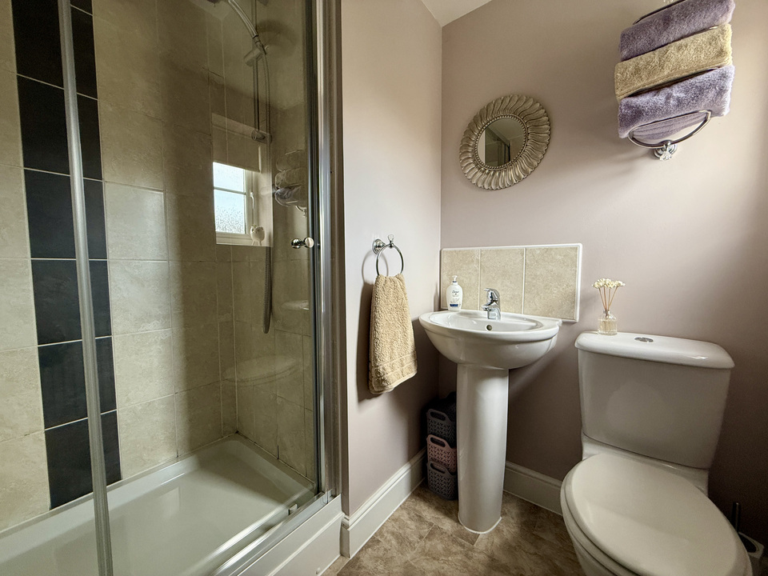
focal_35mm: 14
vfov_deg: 85.7
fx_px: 311
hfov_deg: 102.1
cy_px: 288
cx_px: 384
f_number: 2.2
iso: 160
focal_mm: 2.22
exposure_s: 1/72
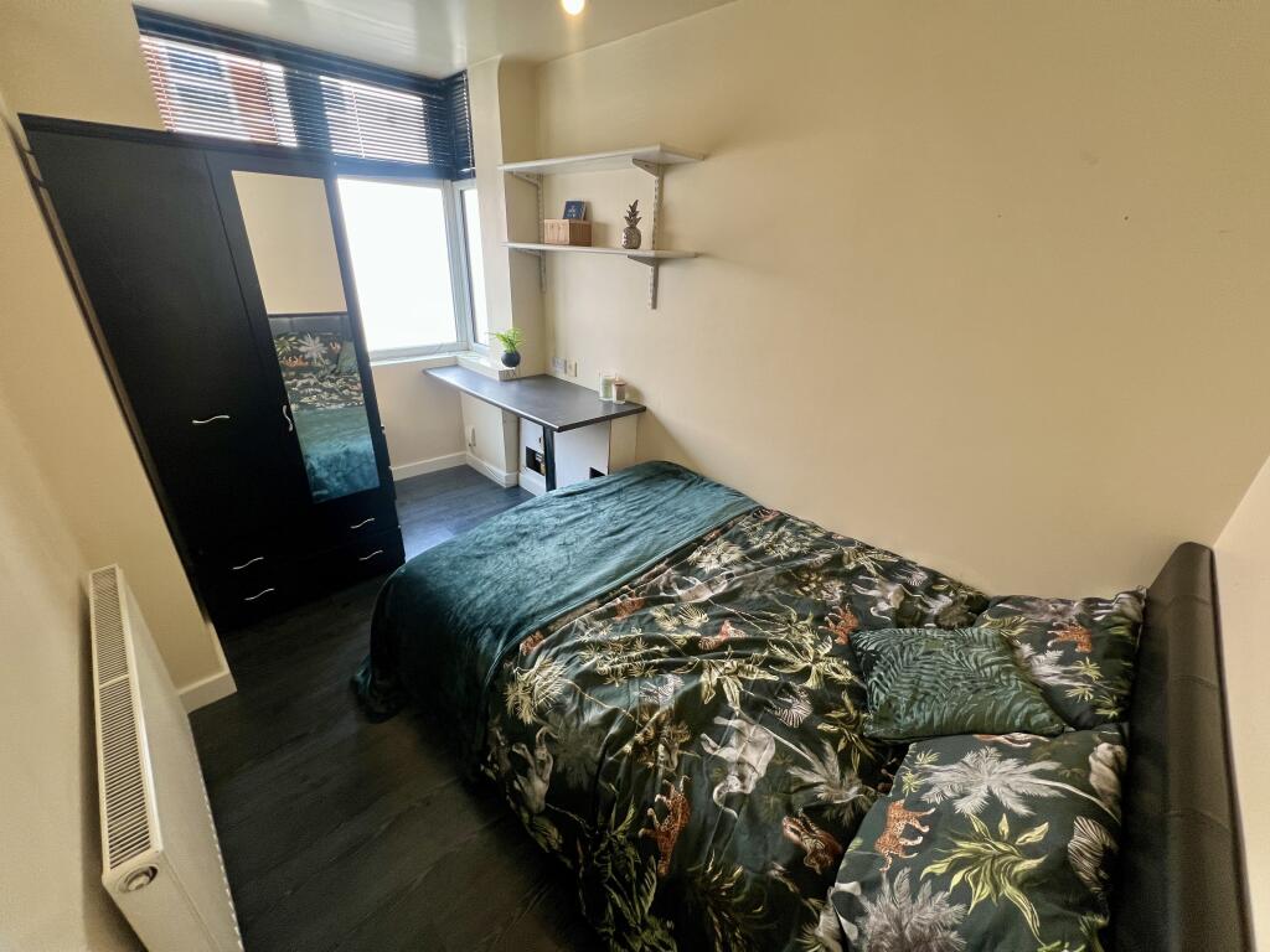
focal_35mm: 13
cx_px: 635
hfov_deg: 106.2
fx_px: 477
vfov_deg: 89.9
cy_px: 476
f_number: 1.8
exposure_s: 1/100
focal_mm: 1.57
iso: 160
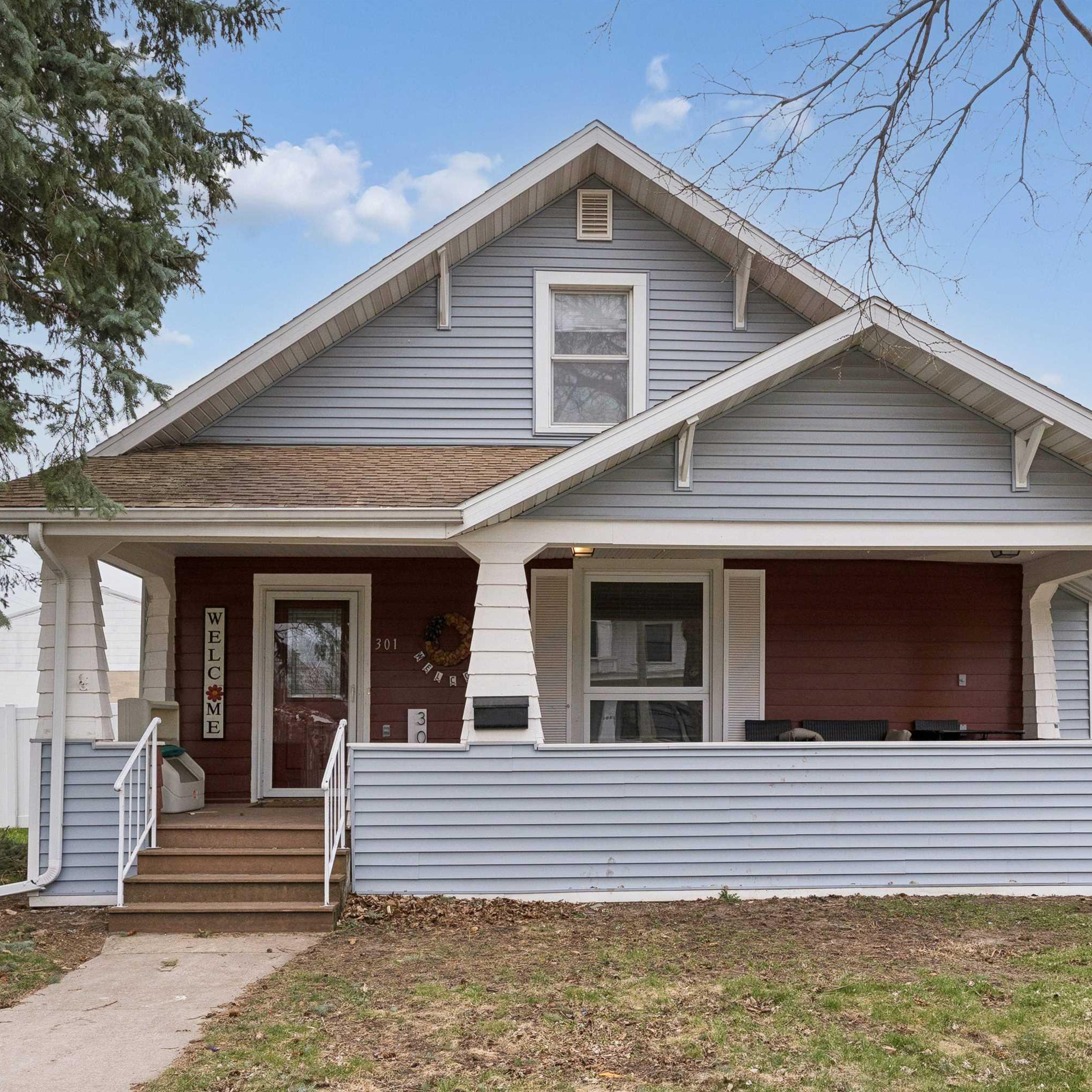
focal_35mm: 27
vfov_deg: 59.1
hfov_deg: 59.1
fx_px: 964
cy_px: 550
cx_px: 562
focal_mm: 21
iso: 400
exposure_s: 1/320
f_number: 9
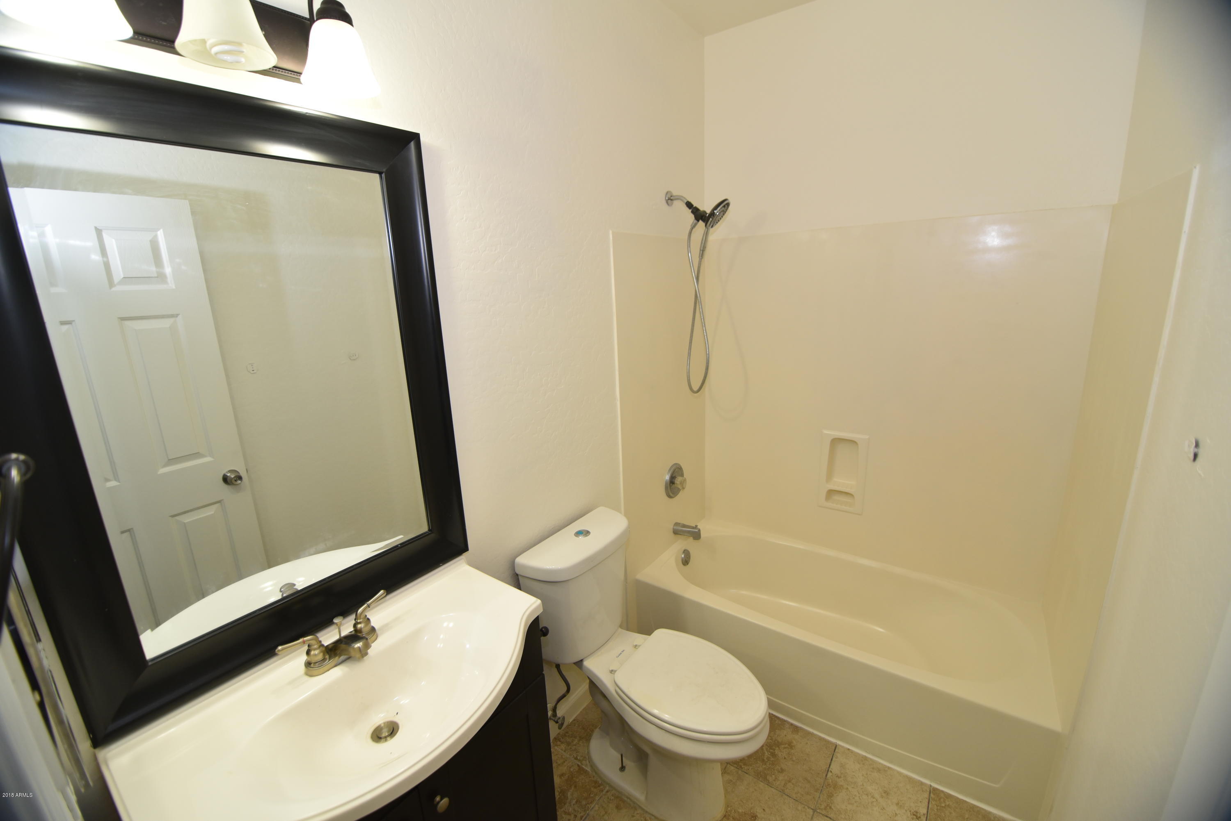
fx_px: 479
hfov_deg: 104.2
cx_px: 616
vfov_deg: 81.2
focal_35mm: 14
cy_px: 410
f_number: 4.5
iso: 800
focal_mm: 14
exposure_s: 1/80
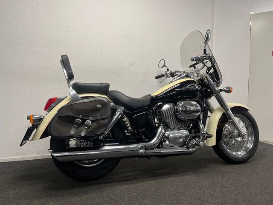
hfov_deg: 67.3
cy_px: 102
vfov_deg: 53.1
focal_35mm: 26
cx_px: 136
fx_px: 205
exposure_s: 1/100
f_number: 1.6
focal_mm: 5.1
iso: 125
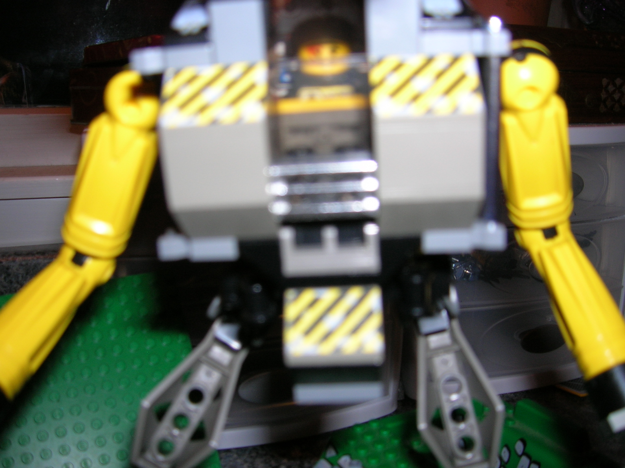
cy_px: 234
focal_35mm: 34
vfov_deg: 41.7
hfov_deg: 54.0
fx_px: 613
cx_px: 312
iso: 50
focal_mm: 5.7
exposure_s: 1/60.1
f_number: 2.9
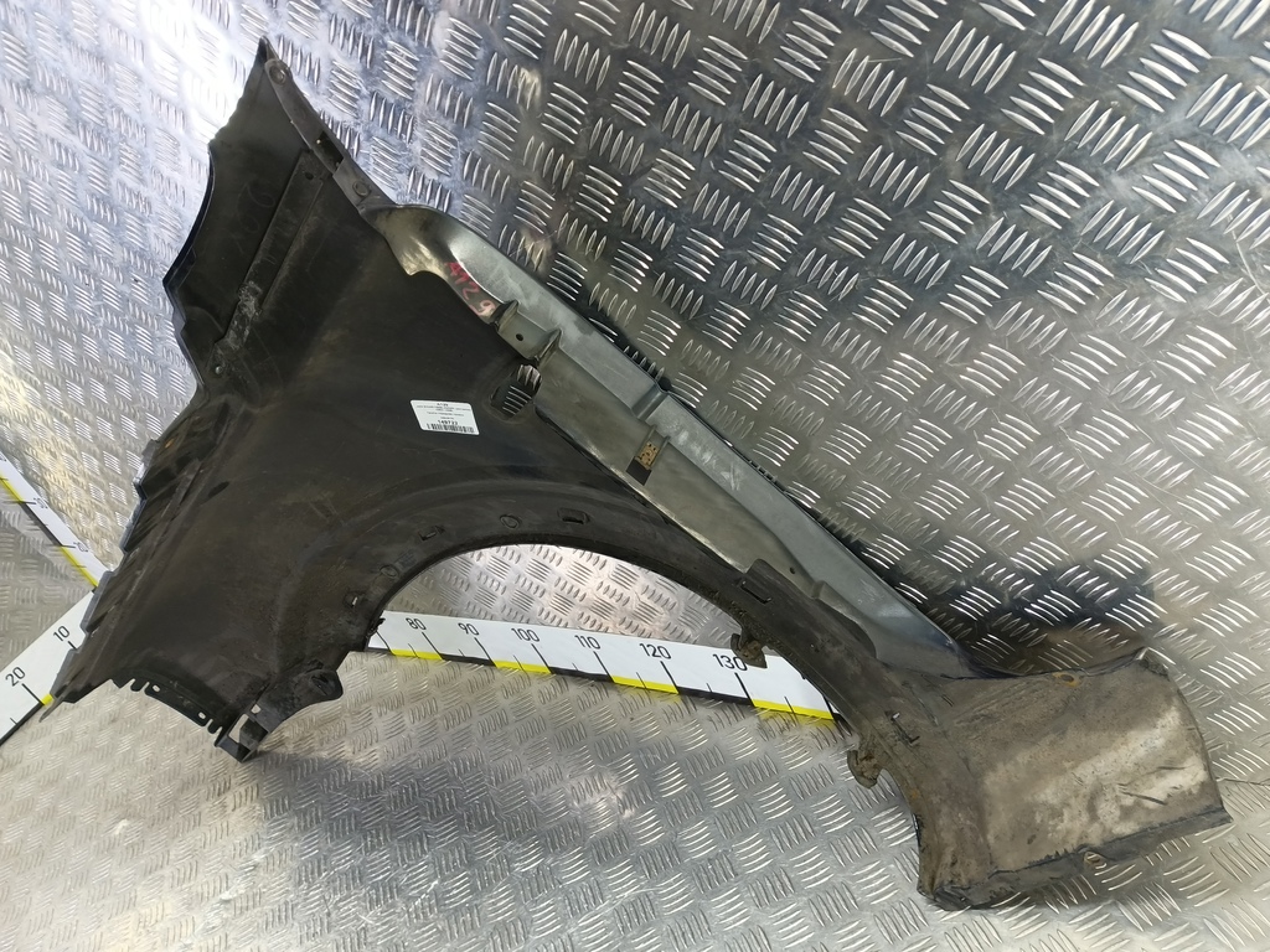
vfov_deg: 58.9
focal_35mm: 23
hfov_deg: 73.9
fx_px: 844
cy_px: 476
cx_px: 635
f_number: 1.6
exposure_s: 1/50
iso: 198
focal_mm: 4.11
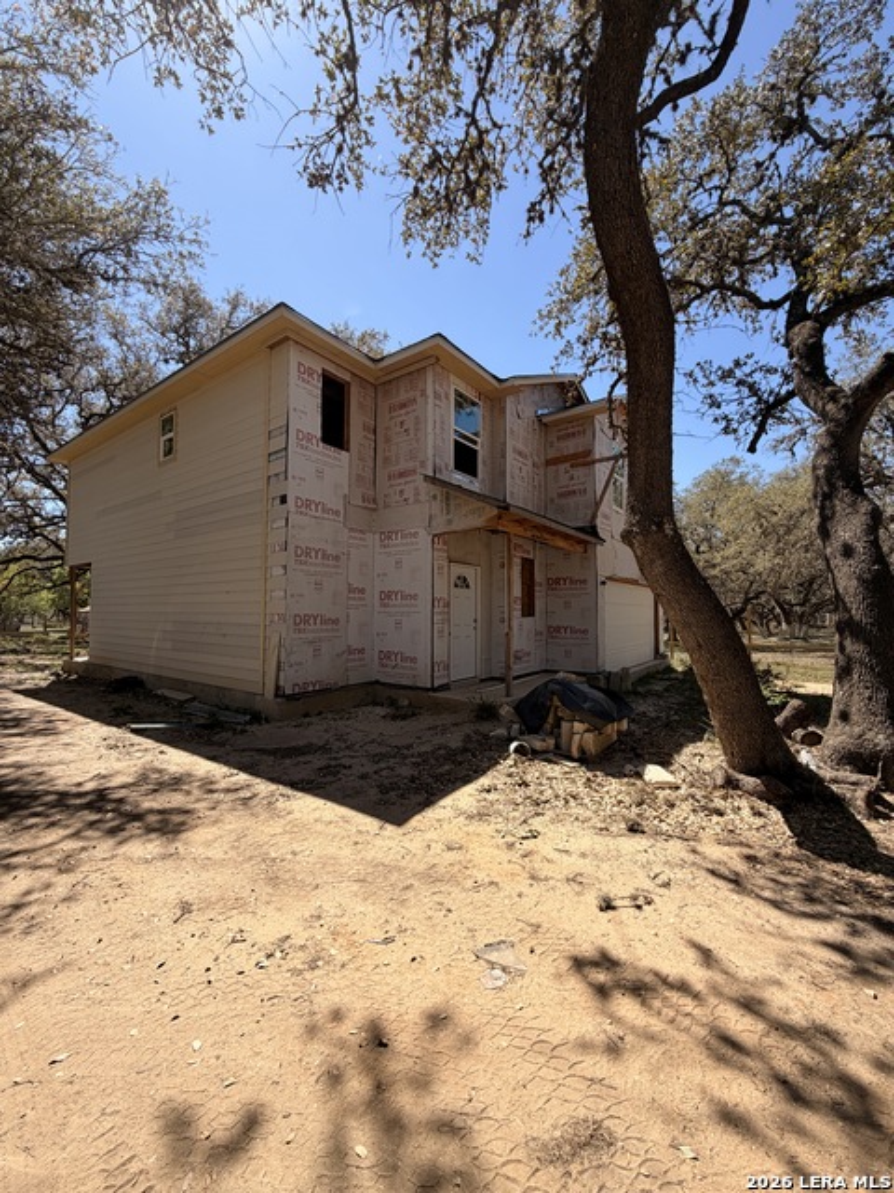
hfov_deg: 85.7
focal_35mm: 14
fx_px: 482
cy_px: 596
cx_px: 447
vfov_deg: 102.1
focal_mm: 2.22
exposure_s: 1/770
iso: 32
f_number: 2.2
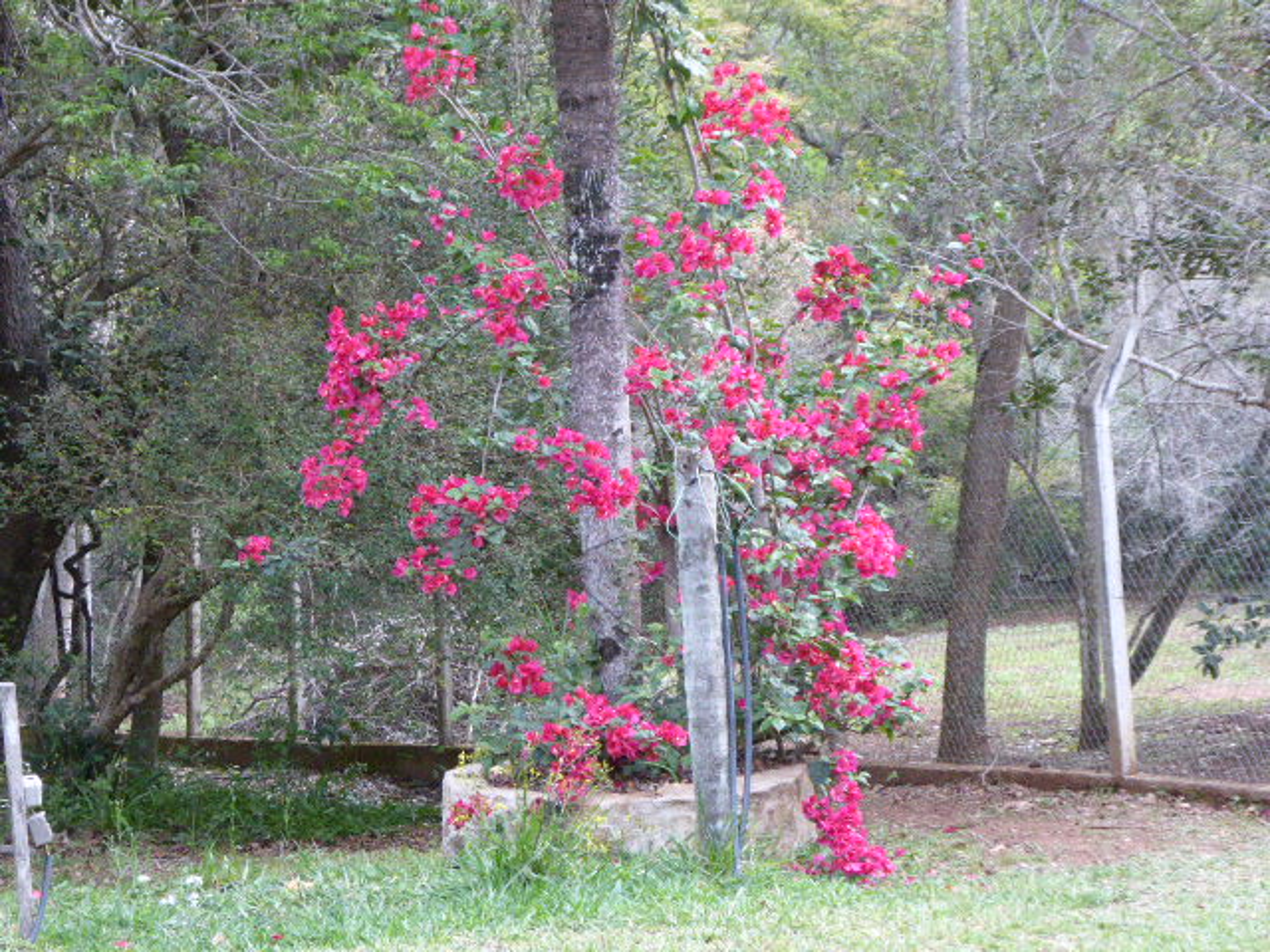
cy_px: 476
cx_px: 635
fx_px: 5503
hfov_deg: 13.2
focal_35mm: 150
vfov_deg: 9.9
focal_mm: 24.2
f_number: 5.3
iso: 640
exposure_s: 1/60
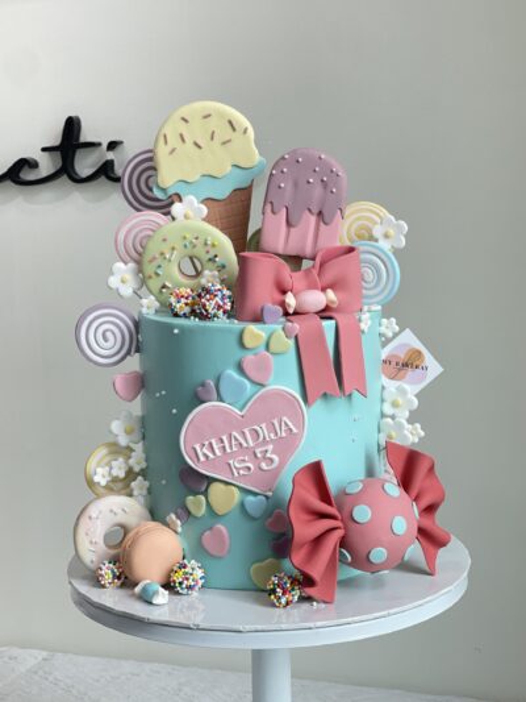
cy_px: 351
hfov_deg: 22.9
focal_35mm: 64
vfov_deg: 30.3
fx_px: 1296
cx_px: 263
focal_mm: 7.5
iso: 64
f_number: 2.2
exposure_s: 1/100
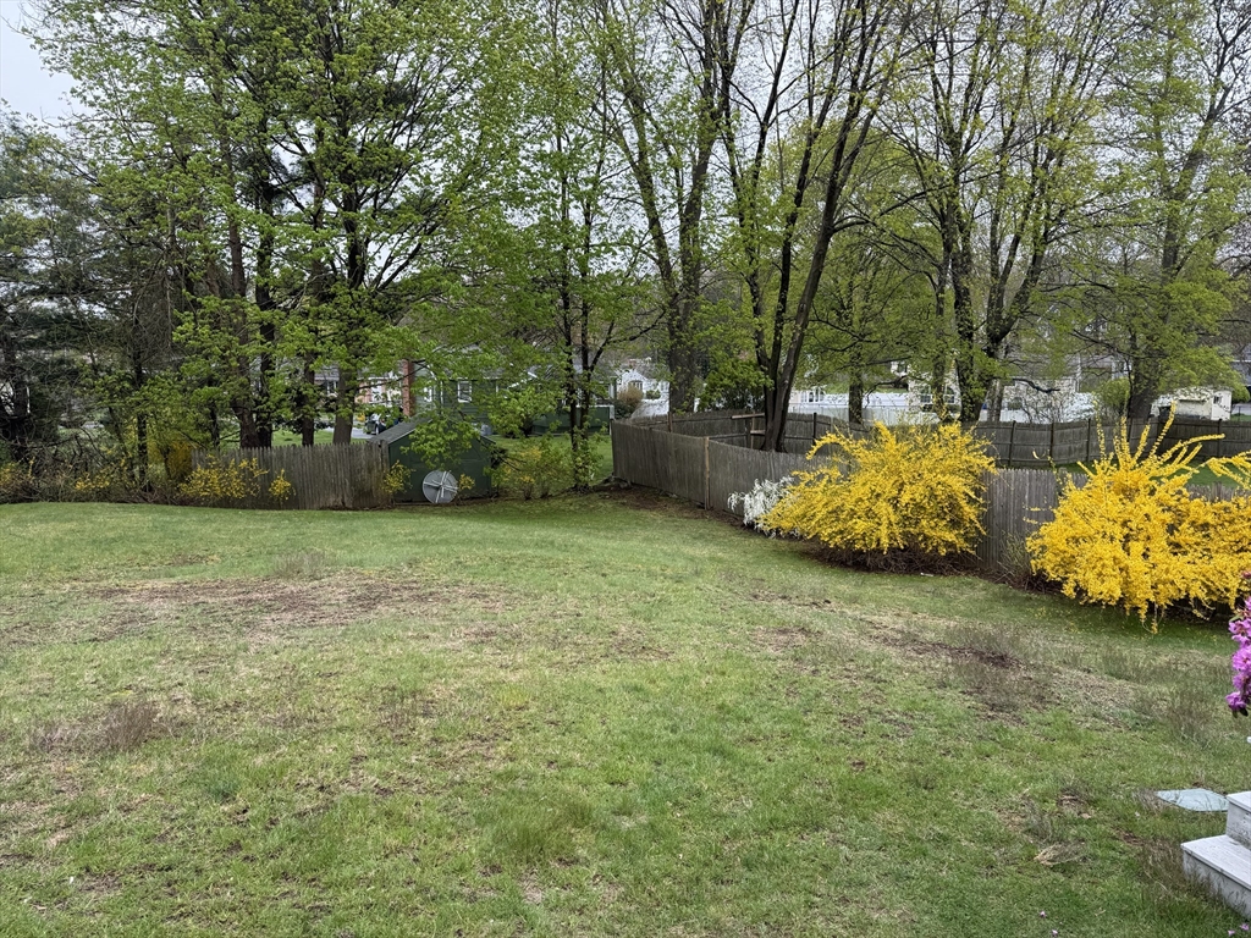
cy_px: 469
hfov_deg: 71.6
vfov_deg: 56.8
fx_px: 867
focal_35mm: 24
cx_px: 626
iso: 80
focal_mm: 6.76
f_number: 1.78
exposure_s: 1/495
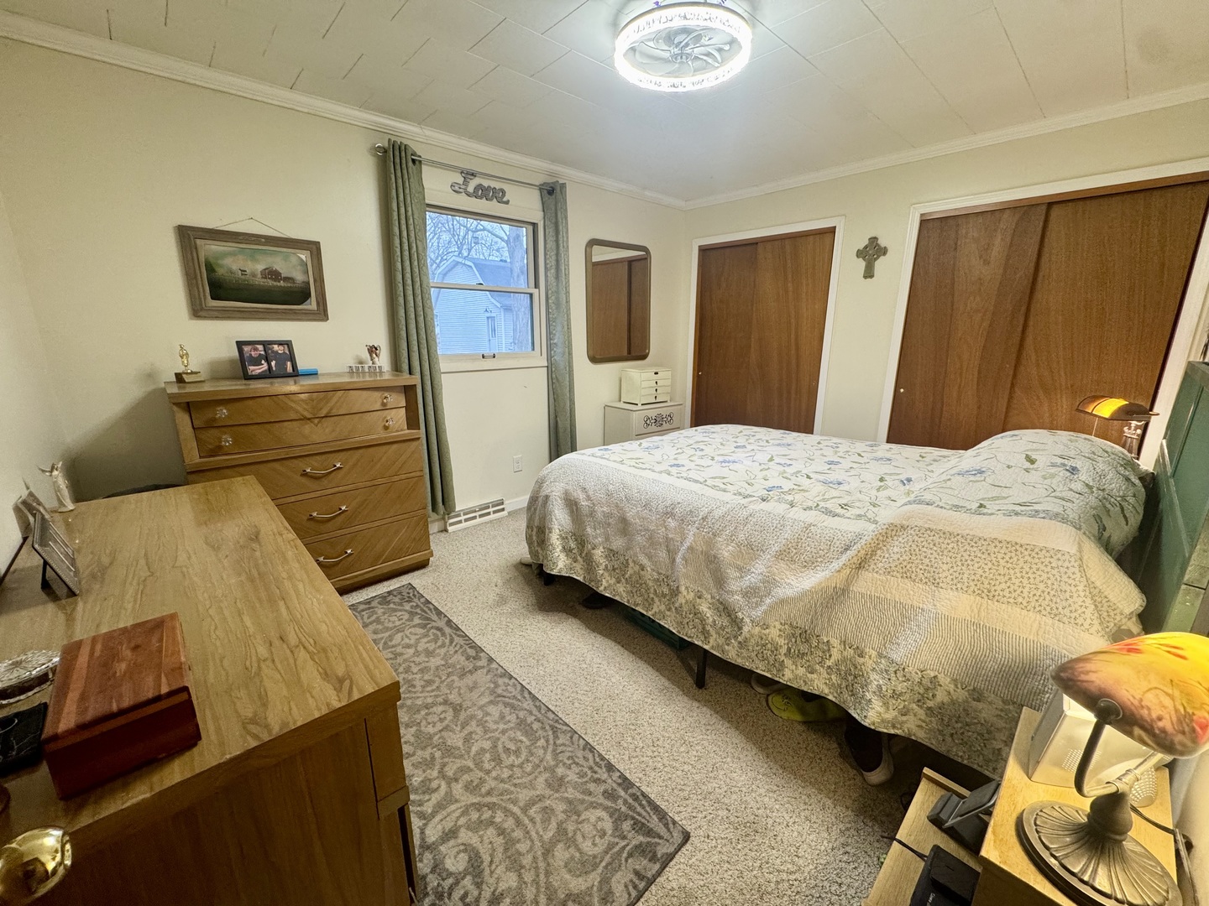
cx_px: 604
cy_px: 453
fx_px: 489
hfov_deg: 102.1
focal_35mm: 14
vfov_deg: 85.7
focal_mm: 2.22
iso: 200
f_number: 2.2
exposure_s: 1/60
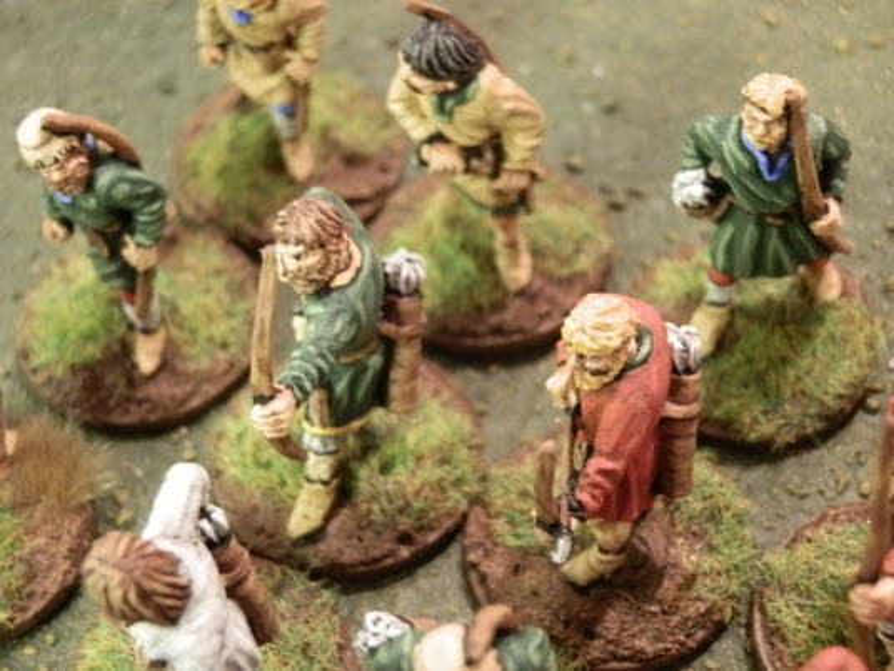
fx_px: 1575
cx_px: 447
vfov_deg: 24.0
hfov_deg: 31.7
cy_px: 336
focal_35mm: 61
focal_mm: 10.99
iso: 400
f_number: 3.7
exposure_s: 1/6
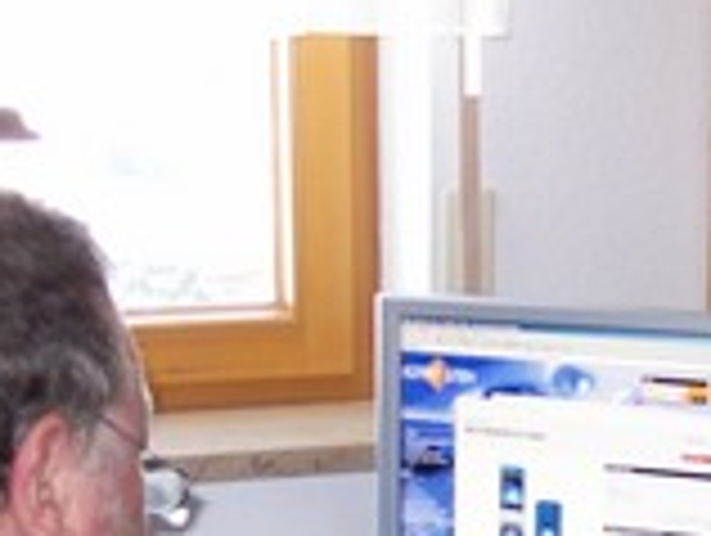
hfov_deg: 21.2
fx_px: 1872
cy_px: 545
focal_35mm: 91
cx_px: 585
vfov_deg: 15.9
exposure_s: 1/64
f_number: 2.7
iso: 200
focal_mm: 6
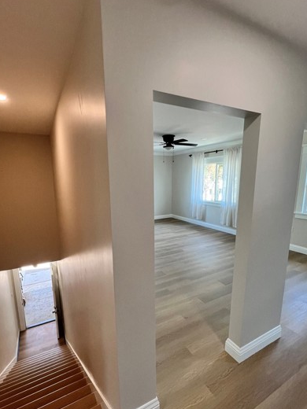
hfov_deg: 78.0
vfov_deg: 94.4
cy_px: 216
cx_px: 144
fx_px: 189
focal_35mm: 16
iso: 160
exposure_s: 1/120
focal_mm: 1.57
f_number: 1.8
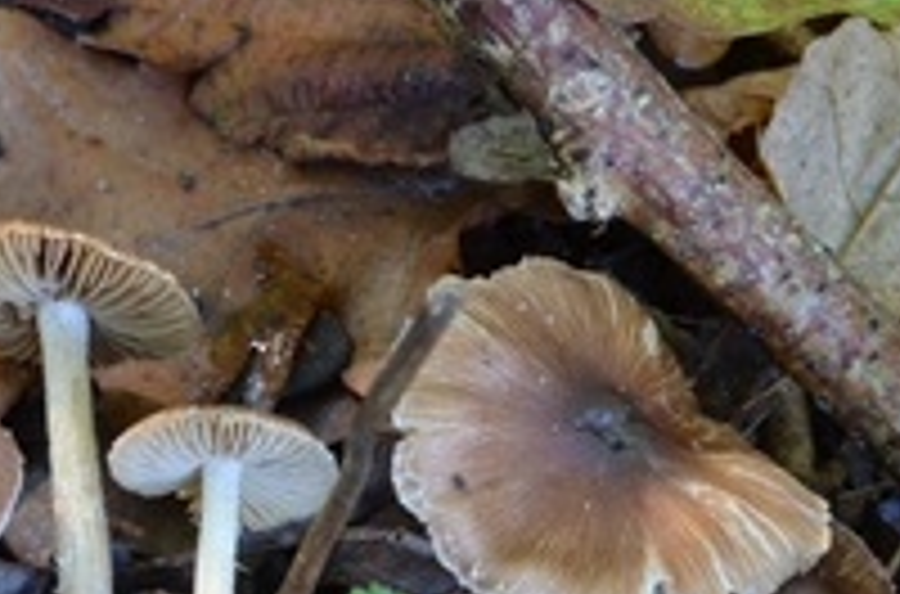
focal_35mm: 120
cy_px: 428
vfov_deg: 11.3
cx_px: 144
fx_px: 2991
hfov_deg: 16.9
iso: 100
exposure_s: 2
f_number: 16
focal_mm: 40
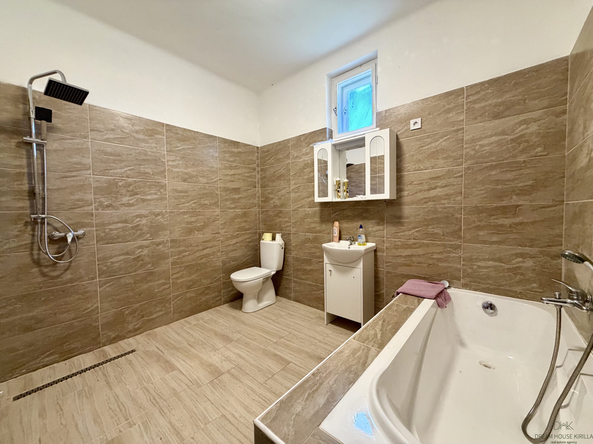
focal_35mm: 14
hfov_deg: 102.1
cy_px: 222
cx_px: 296
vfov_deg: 85.7
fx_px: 240
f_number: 2.2
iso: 400
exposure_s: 1/50
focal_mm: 2.22
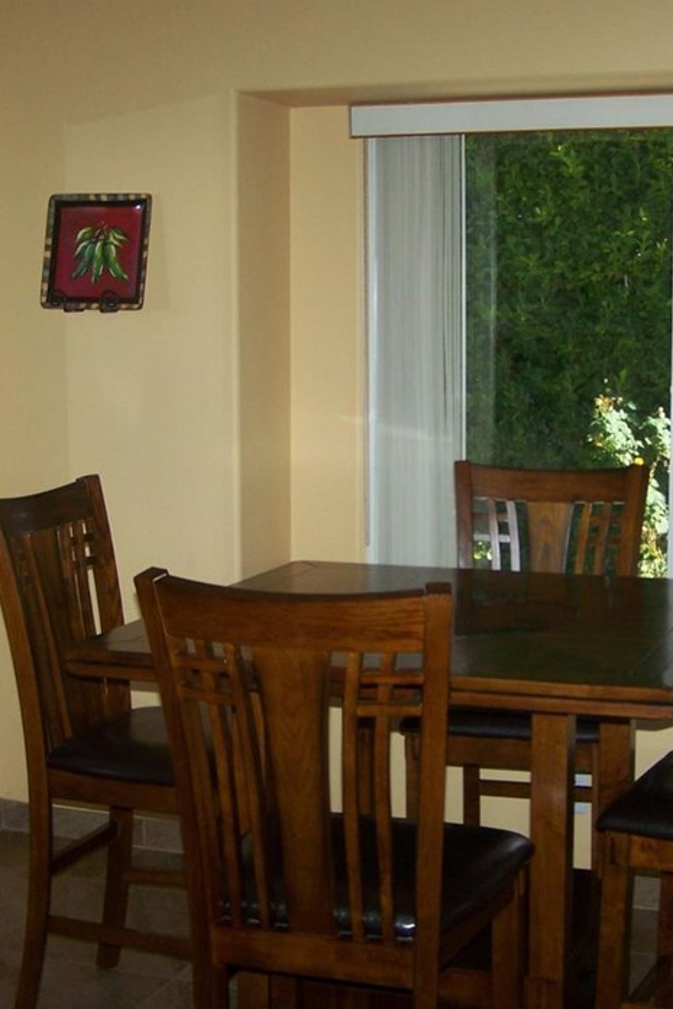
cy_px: 539
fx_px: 1625
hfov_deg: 23.4
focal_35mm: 58
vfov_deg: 34.5
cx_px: 407
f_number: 2.8
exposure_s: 1/400
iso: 80
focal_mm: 6.3
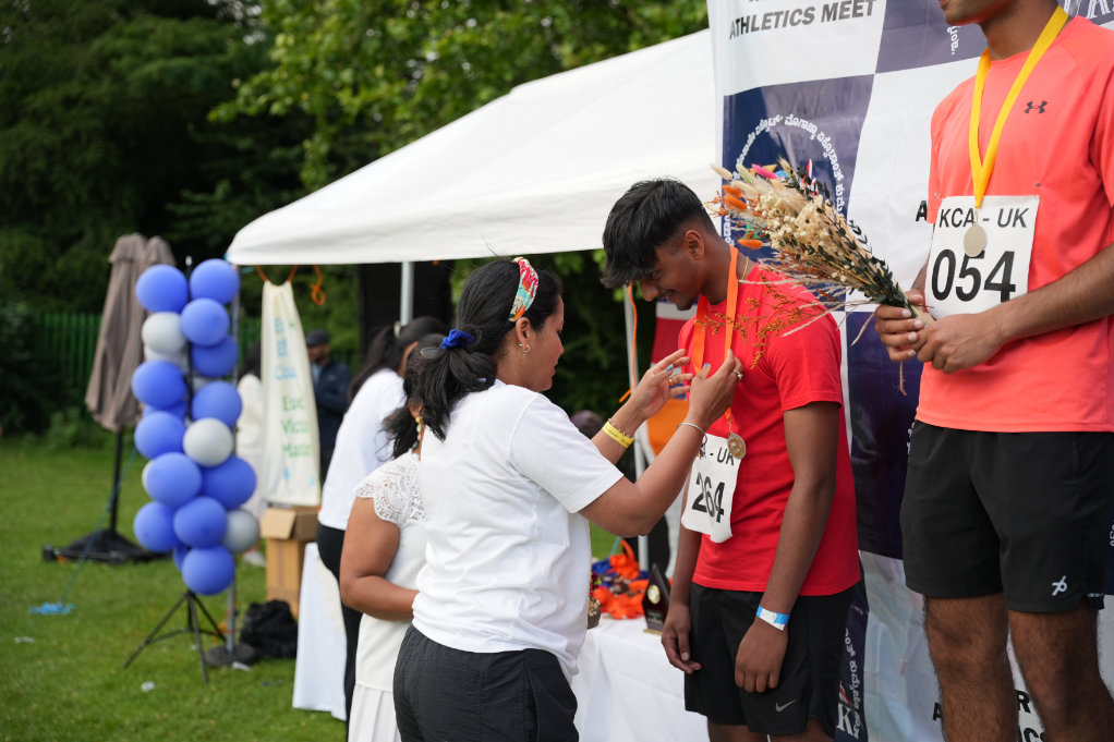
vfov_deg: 28.2
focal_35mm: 48
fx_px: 1479
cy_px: 371
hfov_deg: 41.3
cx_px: 557
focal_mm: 47.8
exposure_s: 1/800
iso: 250
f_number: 2.8
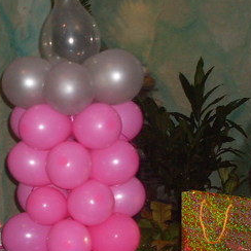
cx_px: 50
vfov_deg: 15.8
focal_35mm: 110
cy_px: 109
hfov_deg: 15.7
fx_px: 902
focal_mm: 6.3
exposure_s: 1/45
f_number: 2.8
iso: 100
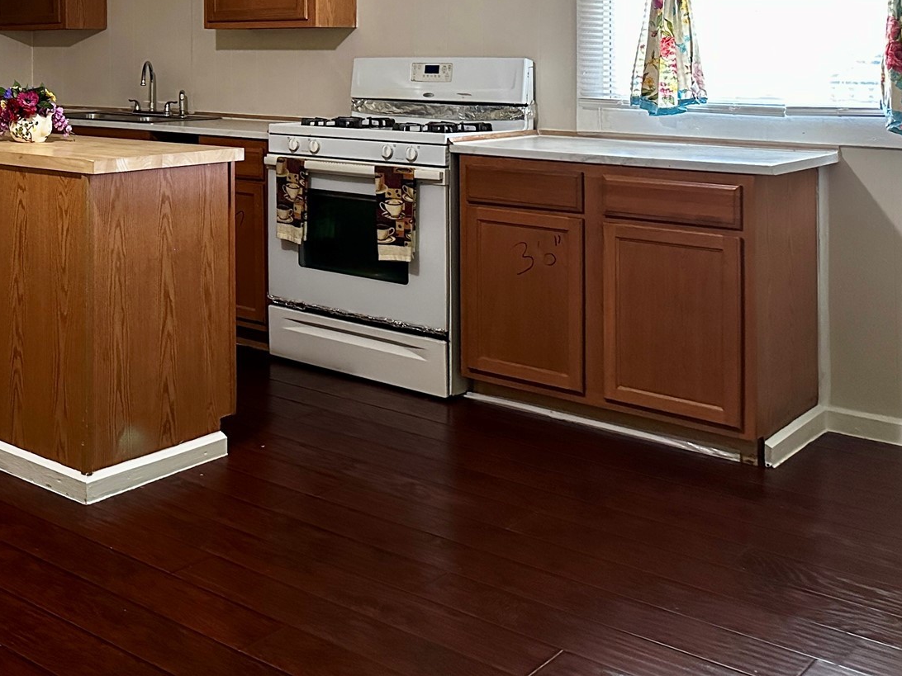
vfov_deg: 30.5
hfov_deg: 38.6
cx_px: 61
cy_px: 43
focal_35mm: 45
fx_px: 1173
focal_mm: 6.86
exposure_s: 1/40
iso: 800
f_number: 1.78
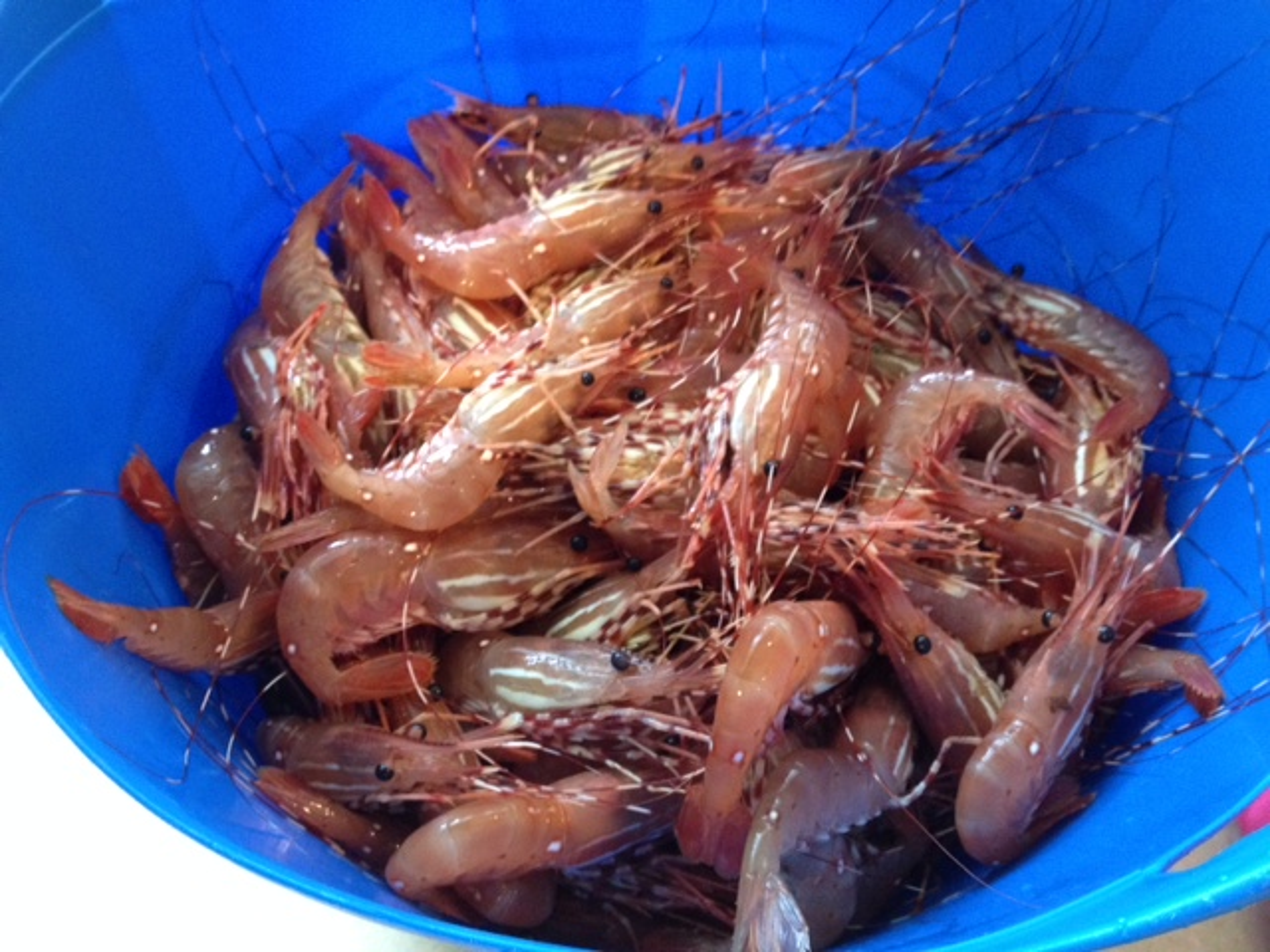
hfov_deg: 52.6
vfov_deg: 40.7
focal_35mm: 35
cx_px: 635
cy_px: 476
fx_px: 1284
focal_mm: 4.28
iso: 320
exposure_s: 1/20
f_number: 2.4
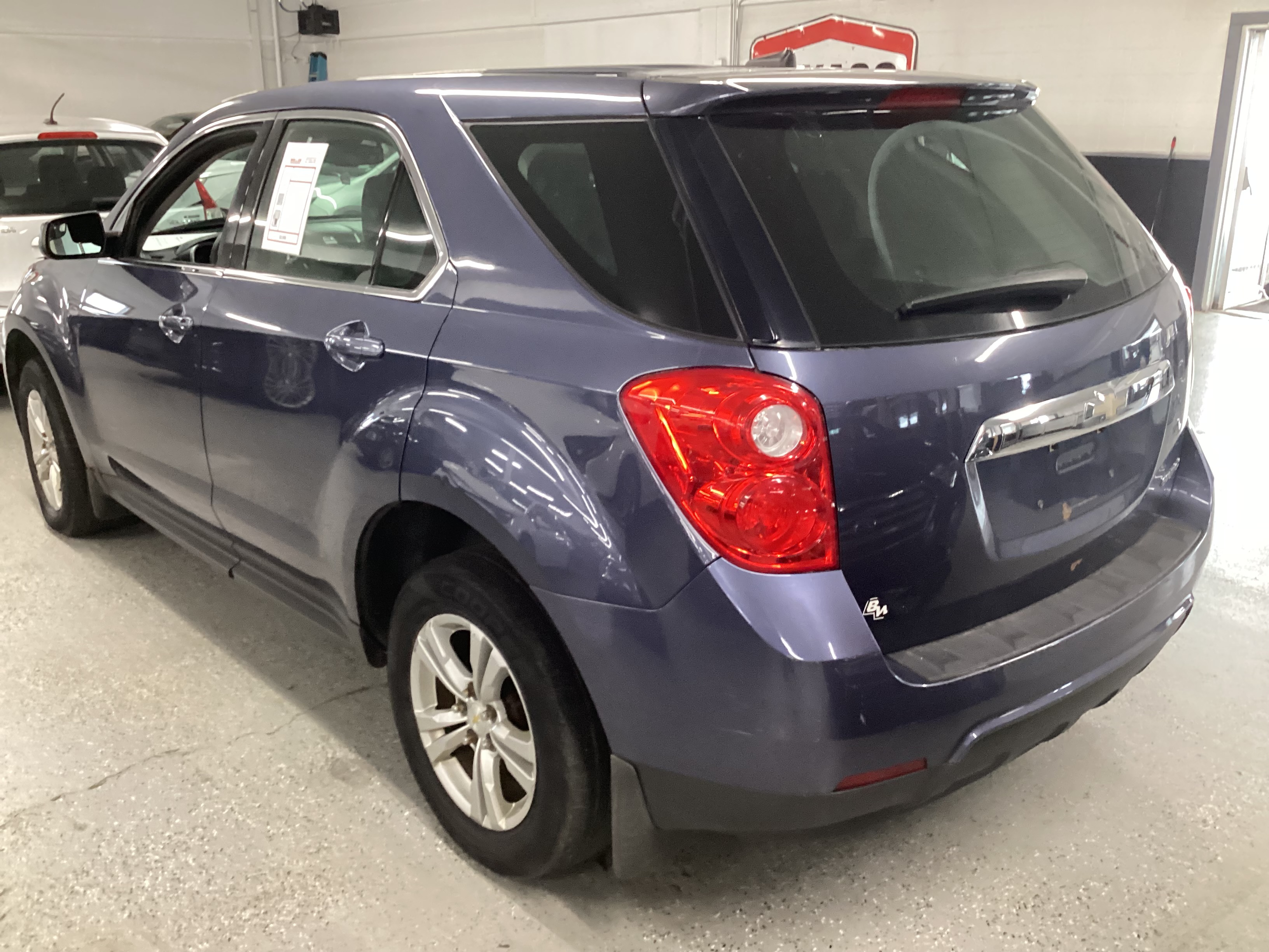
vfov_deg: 45.4
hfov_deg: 58.4
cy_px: 476
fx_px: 1136
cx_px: 634
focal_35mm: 31
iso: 320
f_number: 2.4
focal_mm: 3.3
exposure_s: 1/40
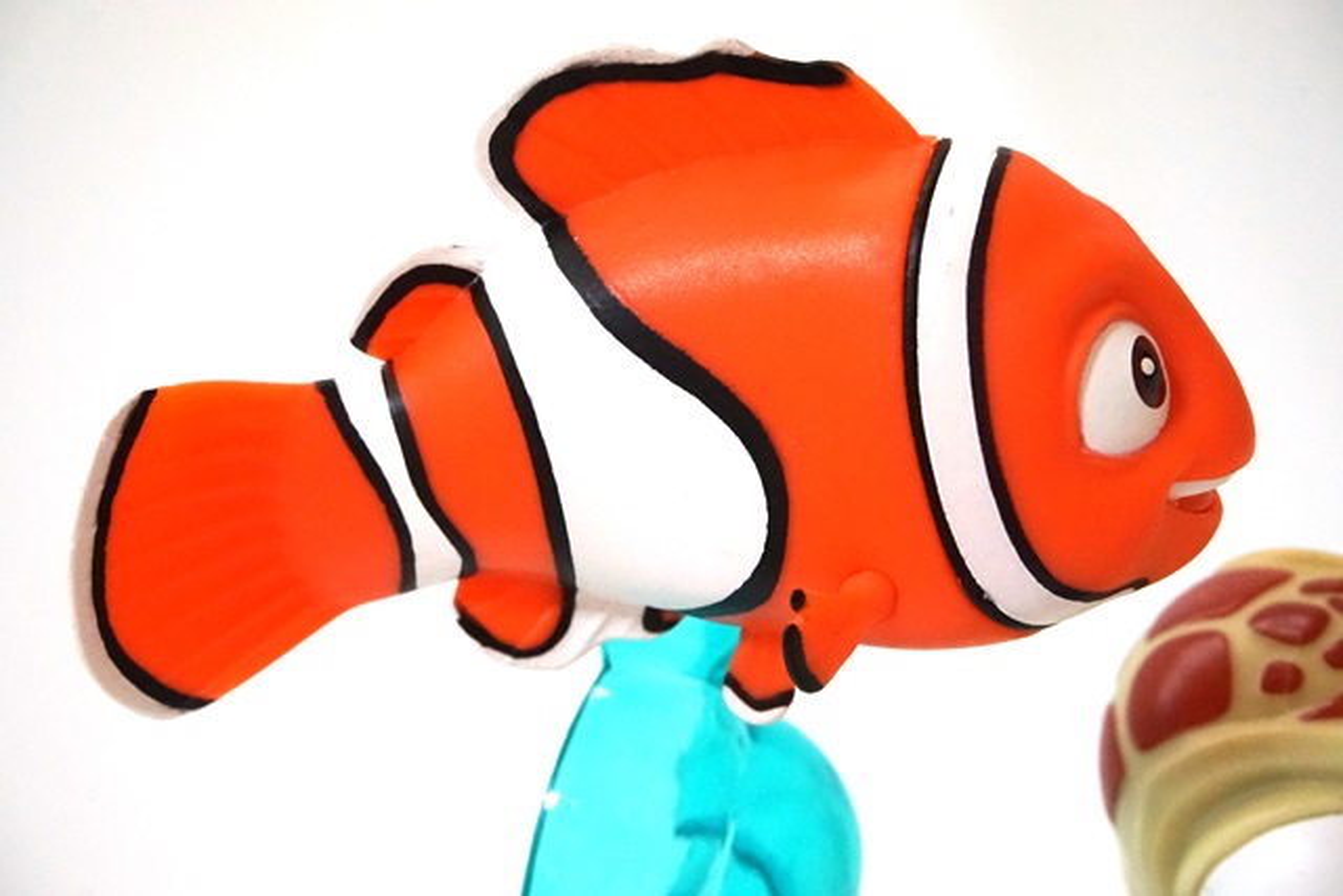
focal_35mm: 51
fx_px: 1903
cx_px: 672
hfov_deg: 38.9
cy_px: 448
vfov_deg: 26.5
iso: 3200
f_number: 11
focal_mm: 34
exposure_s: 1/60
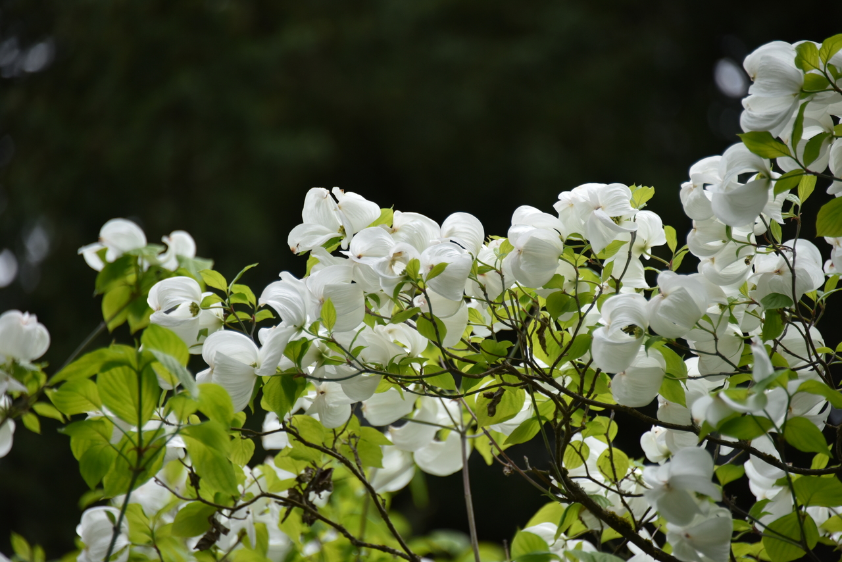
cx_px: 421
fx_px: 7018
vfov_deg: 4.6
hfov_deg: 6.9
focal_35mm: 300
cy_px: 281
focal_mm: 300
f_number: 5.6
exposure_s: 1/640
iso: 720
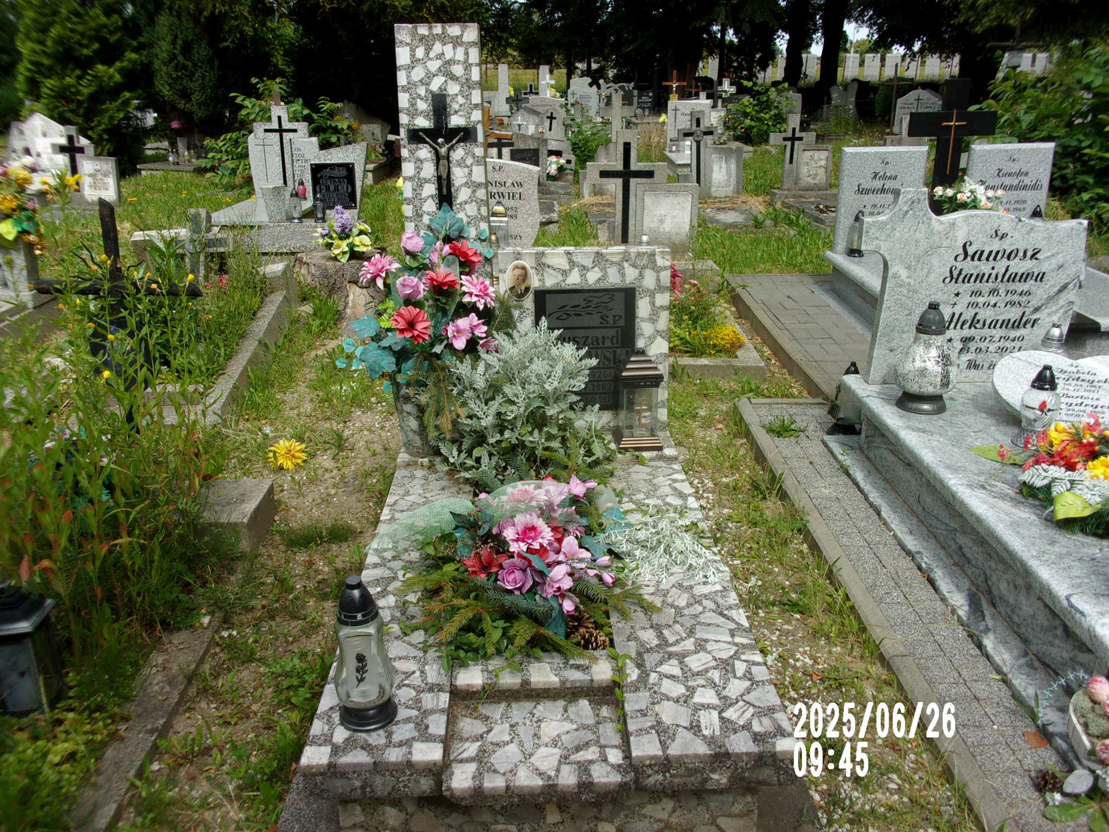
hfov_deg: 63.4
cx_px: 554
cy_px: 416
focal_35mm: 28
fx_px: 897
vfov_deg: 49.7
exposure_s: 1/56
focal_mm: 5.1
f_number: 10.8
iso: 80
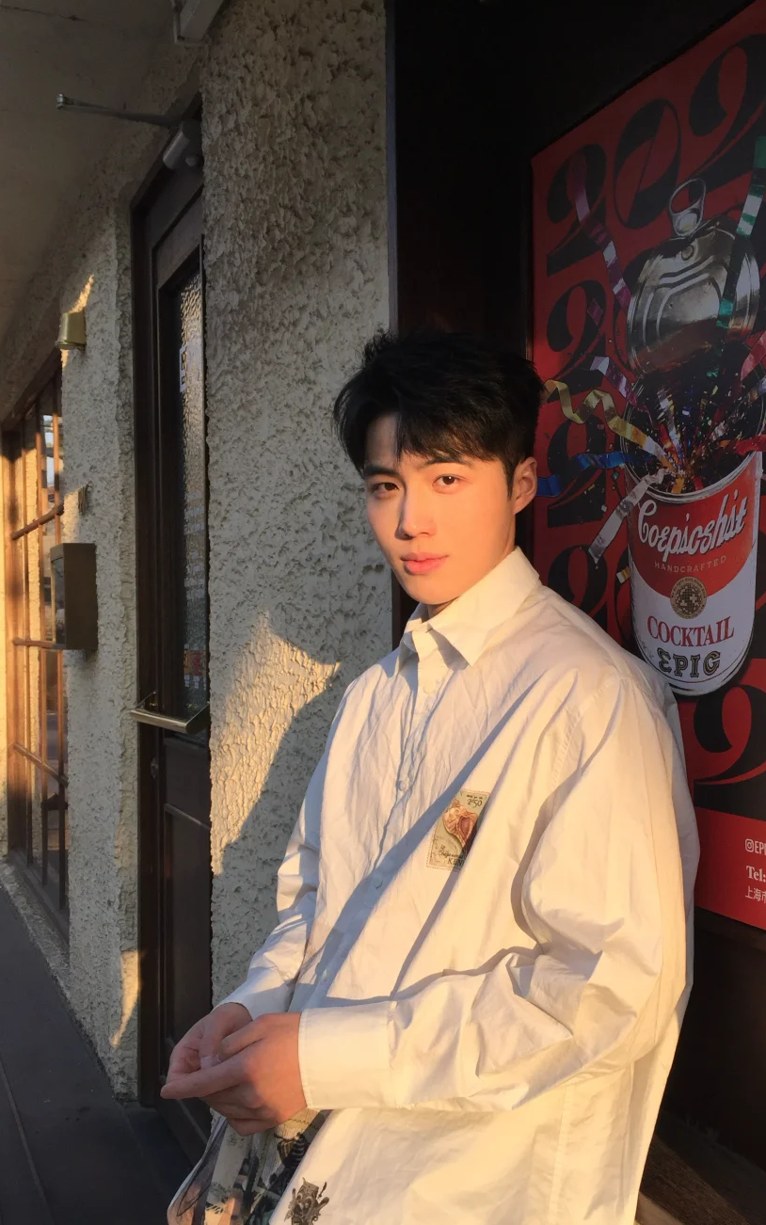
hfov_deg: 37.2
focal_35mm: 34
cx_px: 432
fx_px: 1135
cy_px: 669
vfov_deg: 56.6
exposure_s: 1/514
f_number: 2.2
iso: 32
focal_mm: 4.15
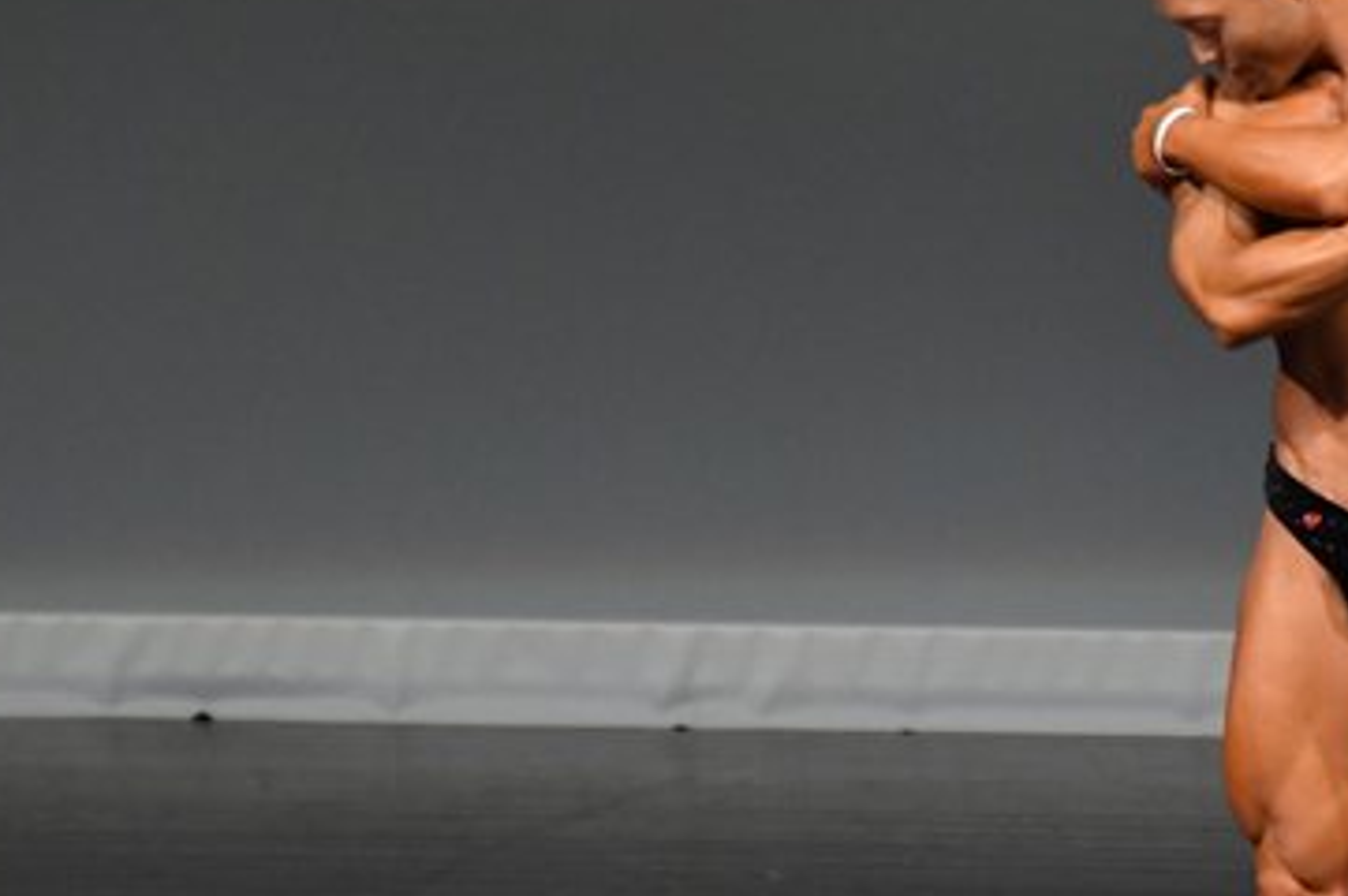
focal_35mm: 677
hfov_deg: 3.0
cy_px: 489
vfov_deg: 2.0
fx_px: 25326
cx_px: 1395
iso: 4000
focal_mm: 210
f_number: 5.6
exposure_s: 1/400
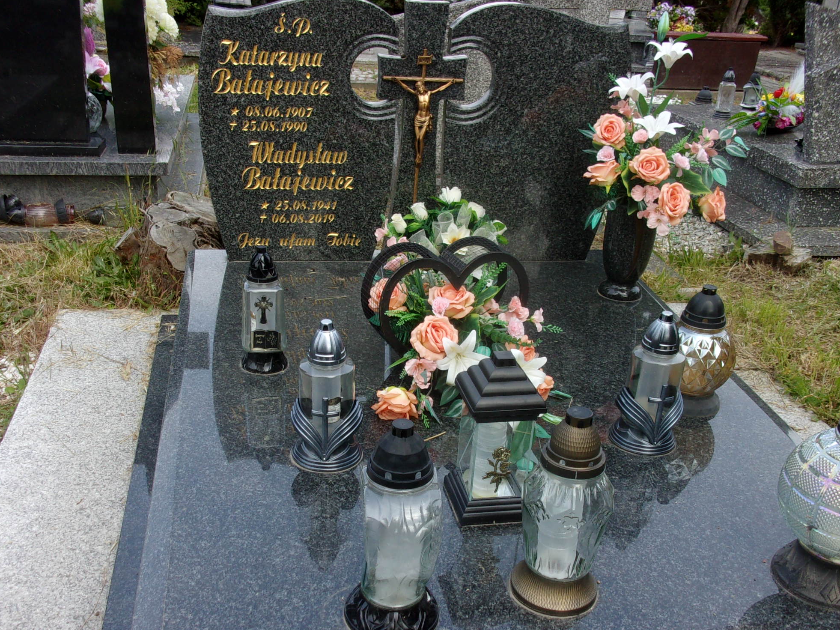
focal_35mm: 37
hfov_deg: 50.1
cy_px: 397
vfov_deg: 38.4
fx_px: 898
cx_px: 414
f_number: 3.9
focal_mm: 5.1
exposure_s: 1/220
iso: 80
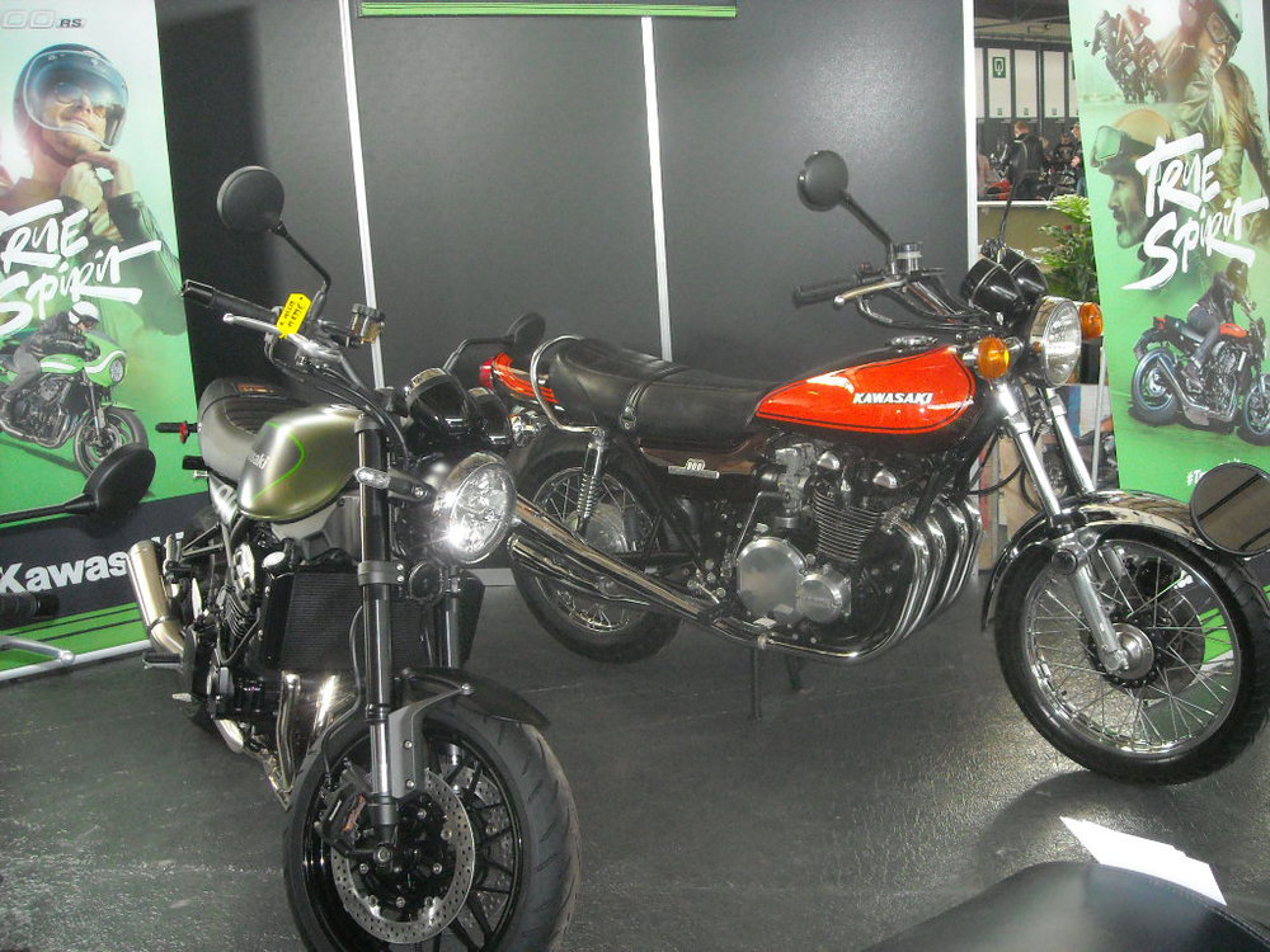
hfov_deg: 52.6
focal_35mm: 35
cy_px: 476
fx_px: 1284
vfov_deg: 40.7
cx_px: 635
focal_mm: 5.7
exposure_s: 1/60
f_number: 2.8
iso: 400
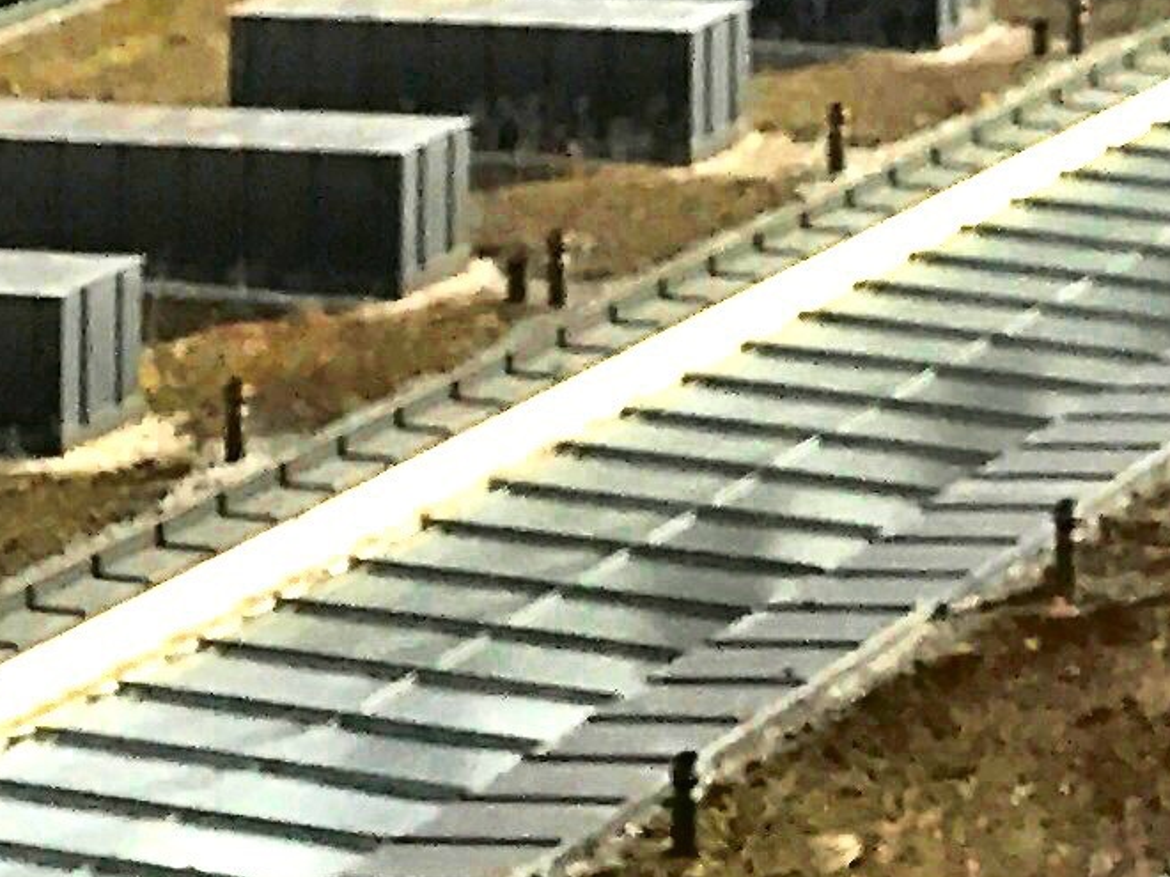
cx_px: 2966
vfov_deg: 7.6
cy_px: -1727
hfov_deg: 9.9
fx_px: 5780
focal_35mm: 171
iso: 20
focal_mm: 3.99
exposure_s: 1/2907
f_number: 1.8
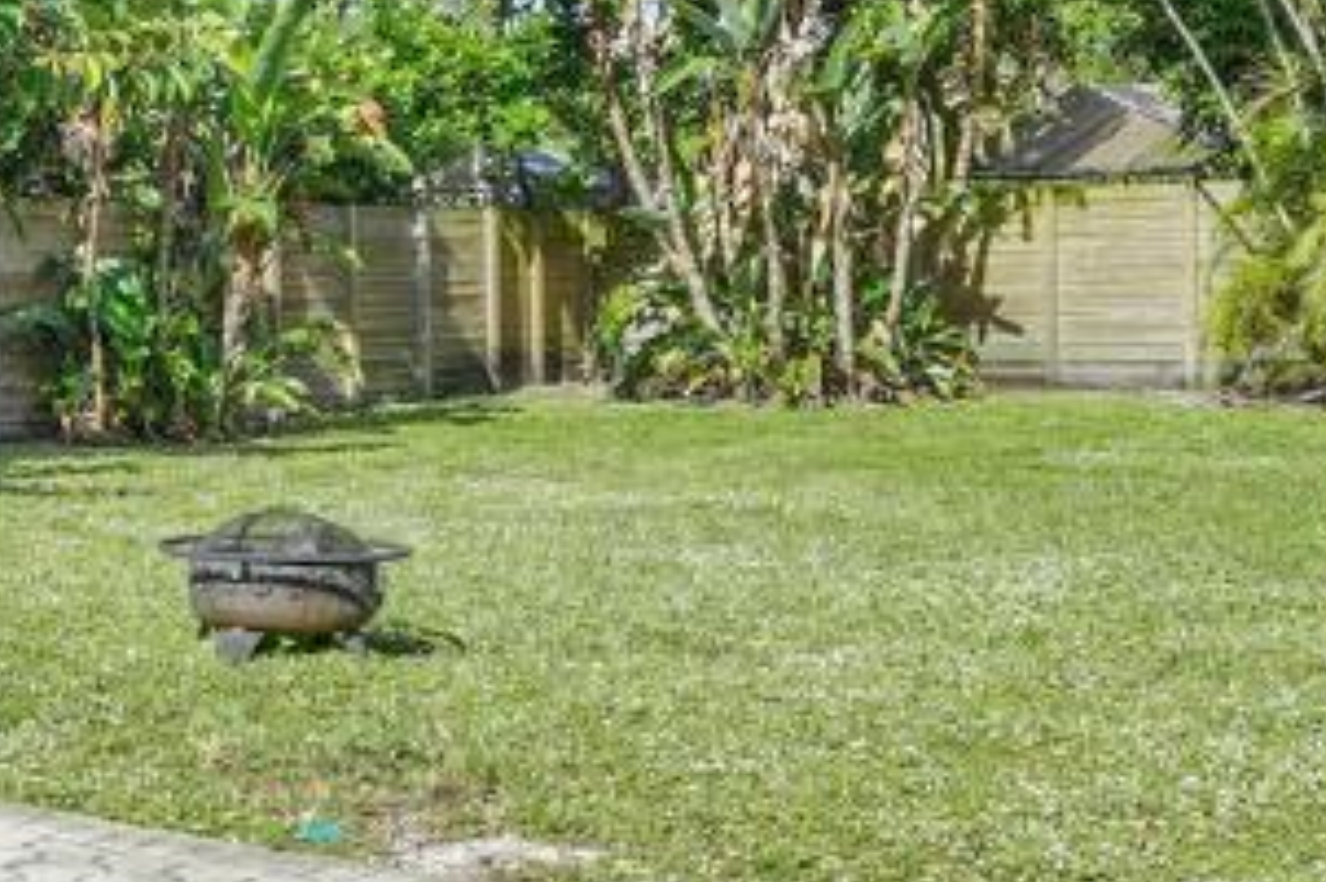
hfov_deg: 30.5
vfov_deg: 22.1
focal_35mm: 61
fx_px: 2246
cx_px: -13
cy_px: 281
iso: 800
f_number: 8
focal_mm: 16
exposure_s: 1/1000
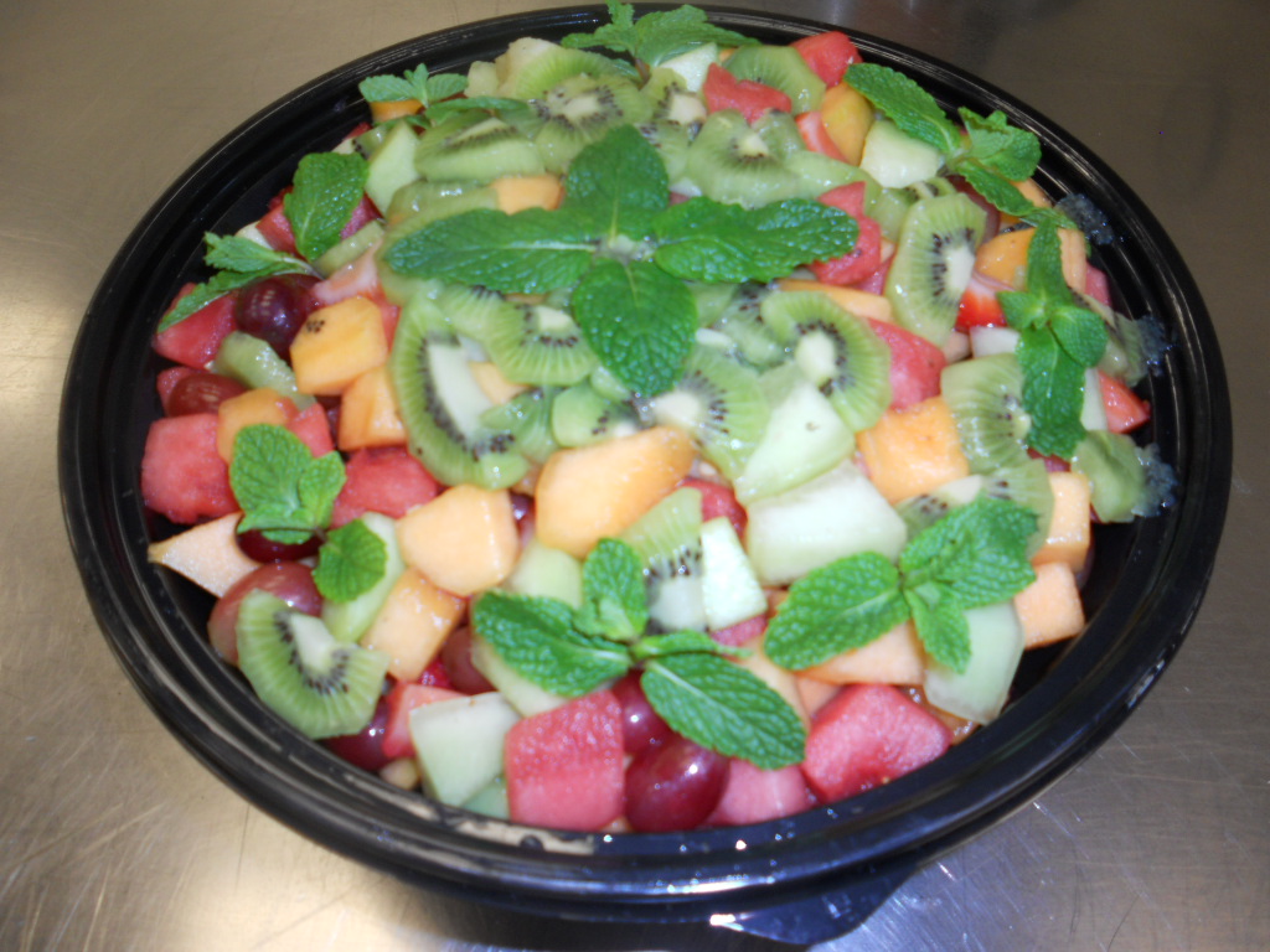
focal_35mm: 27
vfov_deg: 51.4
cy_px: 476
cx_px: 635
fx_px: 991
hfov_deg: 65.3
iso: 80
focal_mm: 4.9
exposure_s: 1/30
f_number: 3.2
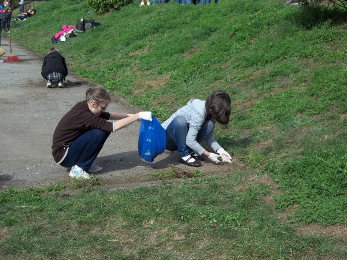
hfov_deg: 31.7
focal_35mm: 61
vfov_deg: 24.0
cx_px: 174
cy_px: 130
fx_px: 611
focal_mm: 11
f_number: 4.1
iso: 64
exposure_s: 1/500
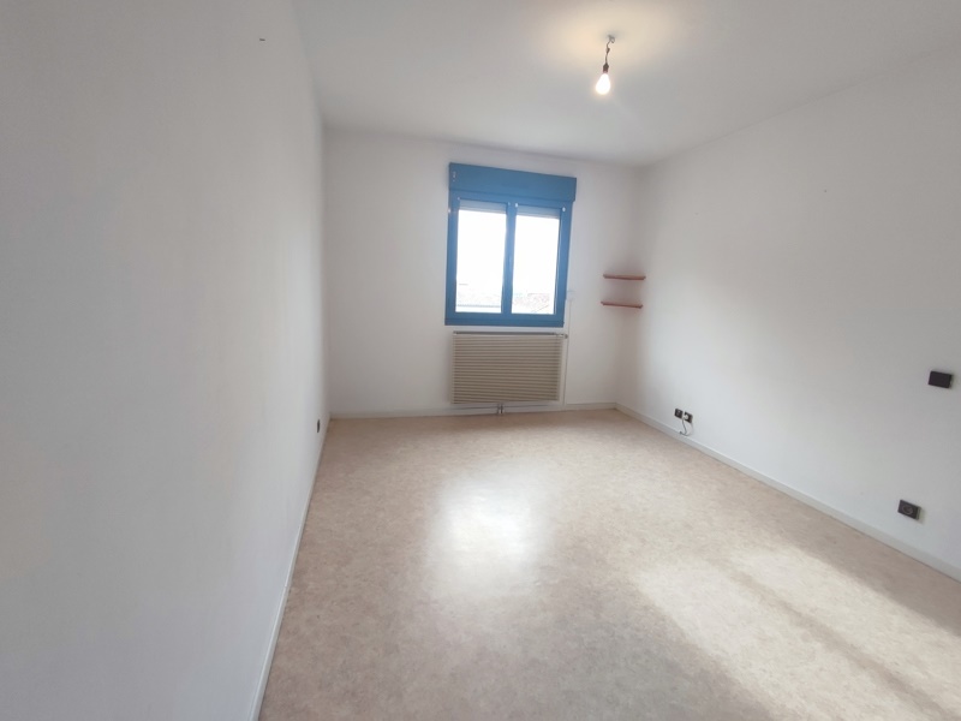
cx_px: 480
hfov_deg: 94.5
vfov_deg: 78.1
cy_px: 360
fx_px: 444
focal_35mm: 16
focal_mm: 1.65
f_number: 2.2
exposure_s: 1/100
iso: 104
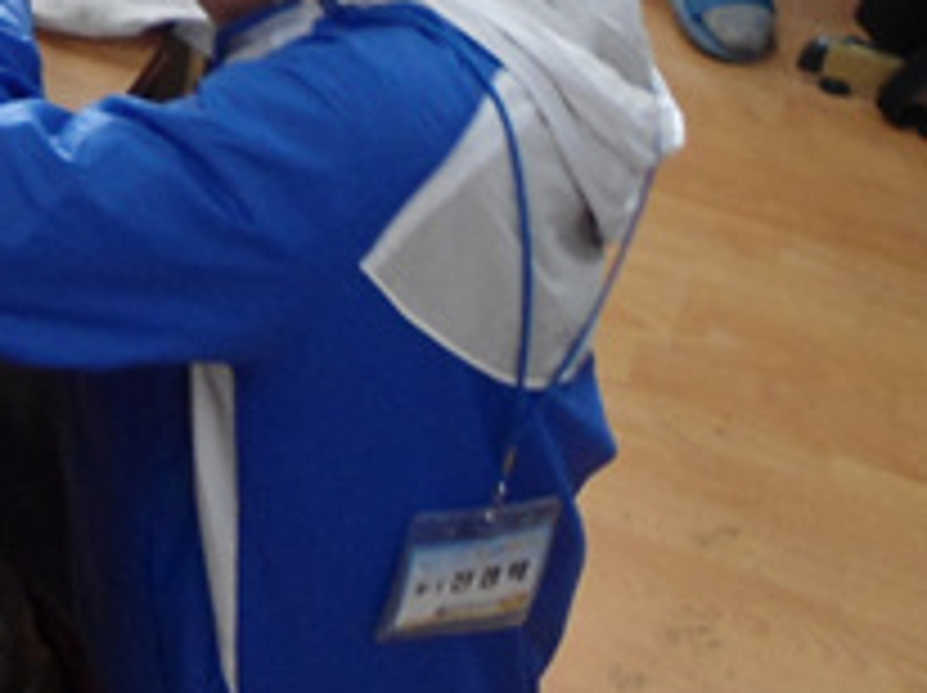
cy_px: -328
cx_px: -306
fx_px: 2702
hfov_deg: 18.1
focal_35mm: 101
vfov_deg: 13.8
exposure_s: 1/30
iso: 100
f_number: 2.8
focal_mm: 4.7
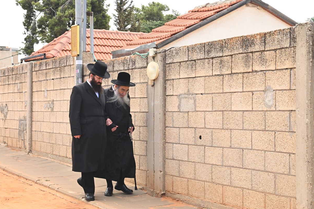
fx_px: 706
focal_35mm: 81
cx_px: 133
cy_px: 105
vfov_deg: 16.8
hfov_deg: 25.0
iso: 1250
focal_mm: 70
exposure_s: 1/200
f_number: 20
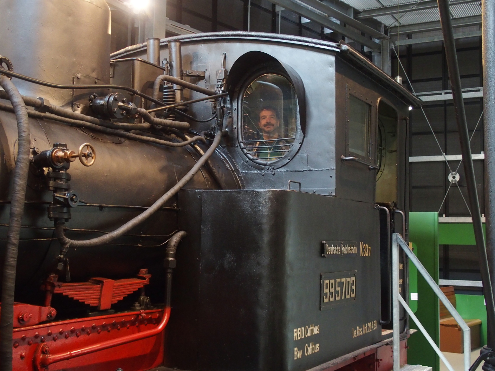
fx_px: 672
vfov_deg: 30.9
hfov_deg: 40.4
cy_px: 184
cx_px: 245
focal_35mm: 47
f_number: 2.8
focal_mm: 9.8
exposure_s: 1/20
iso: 800
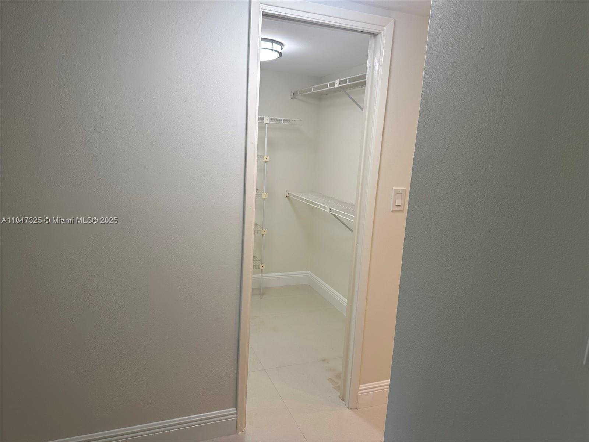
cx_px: 294
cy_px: 221
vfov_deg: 56.8
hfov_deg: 71.6
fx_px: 408
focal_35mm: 24
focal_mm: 6.86
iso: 64
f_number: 1.78
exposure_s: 1/120
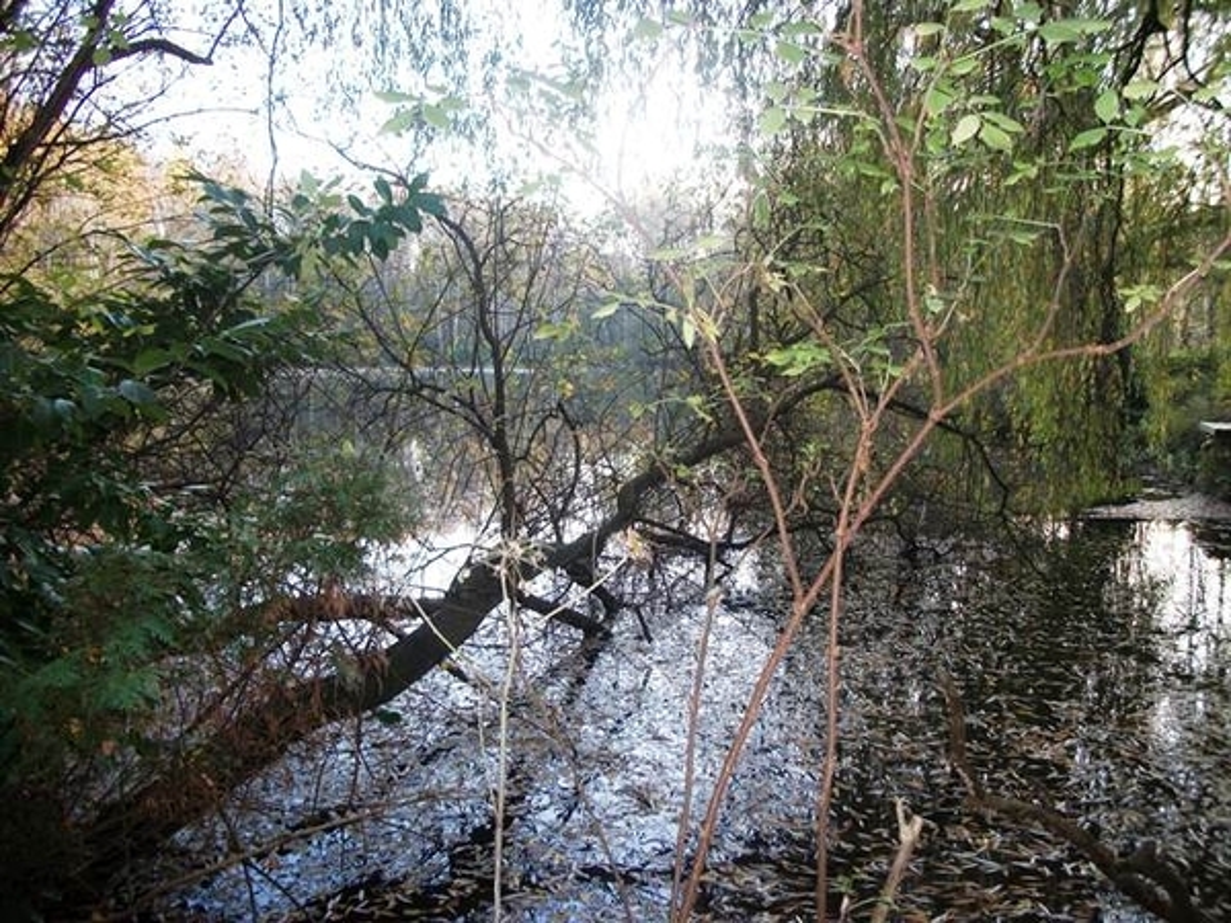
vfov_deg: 44.2
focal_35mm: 32
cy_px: 462
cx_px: 616
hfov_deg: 56.8
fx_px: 1138
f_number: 2.9
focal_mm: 5.7
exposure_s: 1/60
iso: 124
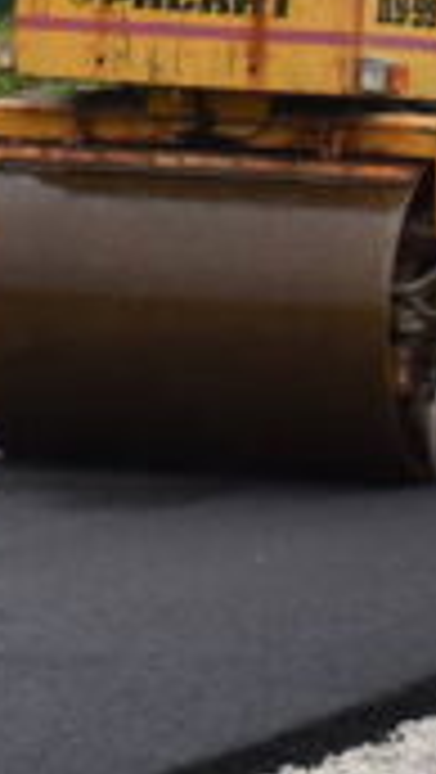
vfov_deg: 11.5
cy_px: -40
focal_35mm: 185
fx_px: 3801
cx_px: 396
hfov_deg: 6.6
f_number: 9
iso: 100
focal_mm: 27
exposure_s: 1/200
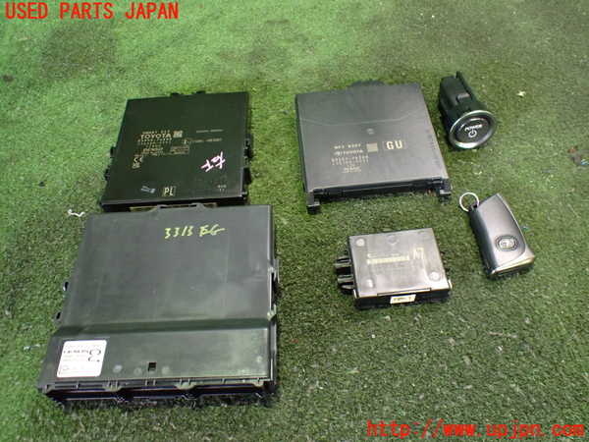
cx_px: 294
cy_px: 221
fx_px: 510
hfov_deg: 60.0
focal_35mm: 30
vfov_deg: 46.8
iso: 1000
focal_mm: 5.4
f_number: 2.3
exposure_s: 1/30
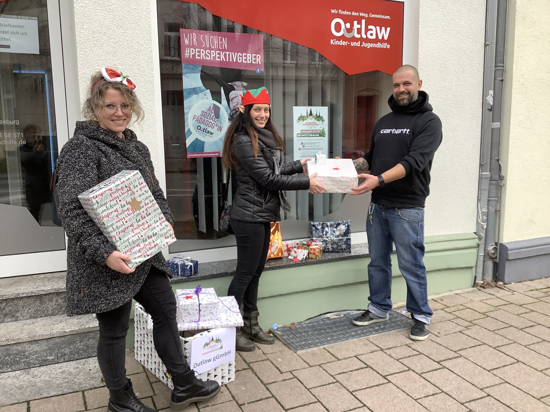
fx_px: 493
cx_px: 275
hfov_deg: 58.4
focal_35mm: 31
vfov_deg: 45.4
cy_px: 206
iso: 50
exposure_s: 1/120
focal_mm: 3.3
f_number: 2.4
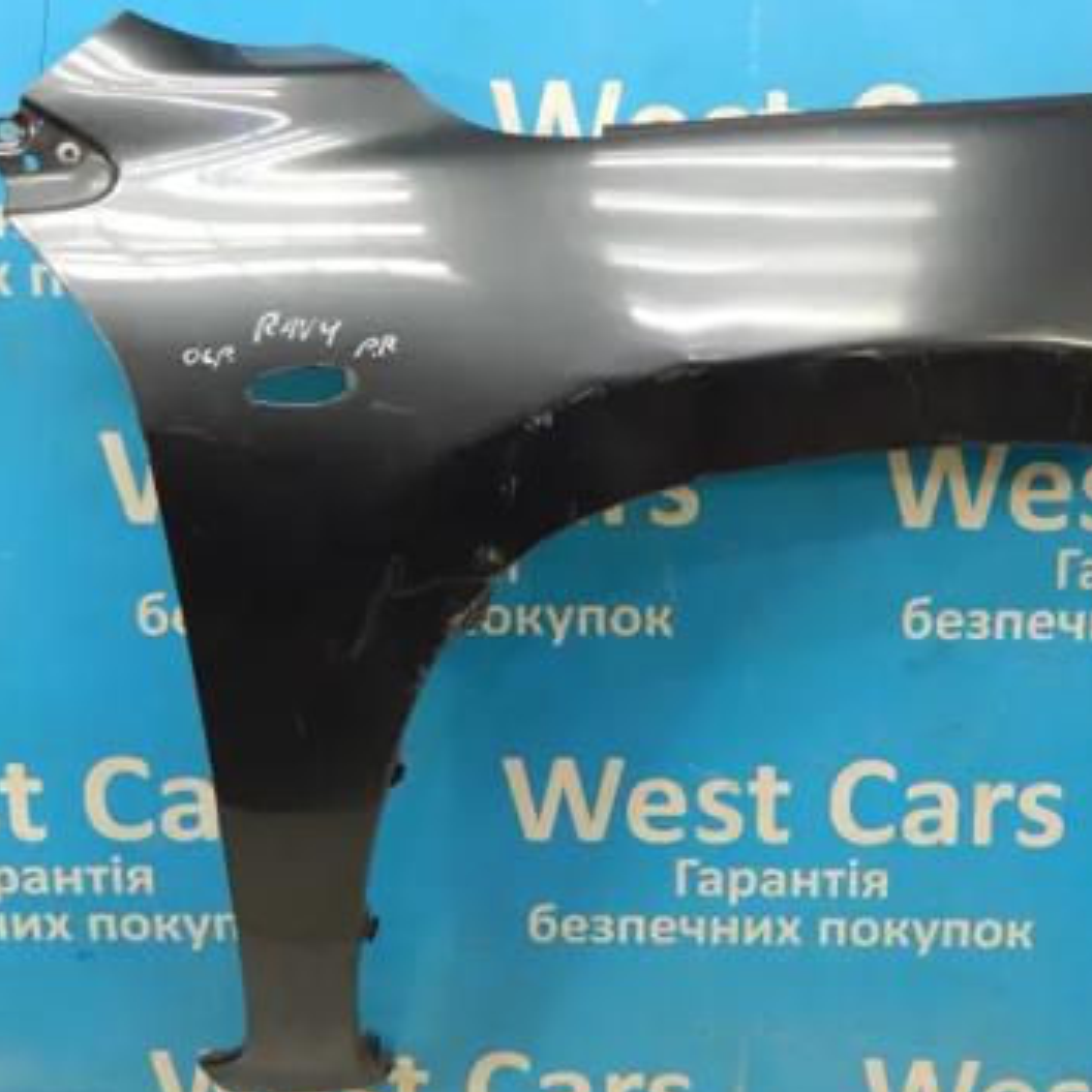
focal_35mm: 37
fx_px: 1321
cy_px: 391
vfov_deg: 44.5
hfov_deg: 44.2
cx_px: 738
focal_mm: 4
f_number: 3
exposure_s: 1/30
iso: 180
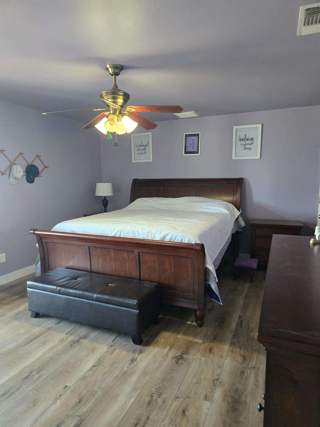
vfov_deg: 73.9
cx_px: 160
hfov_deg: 58.9
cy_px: 214
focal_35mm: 23
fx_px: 283
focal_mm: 5.4
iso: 640
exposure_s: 1/120
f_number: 1.8
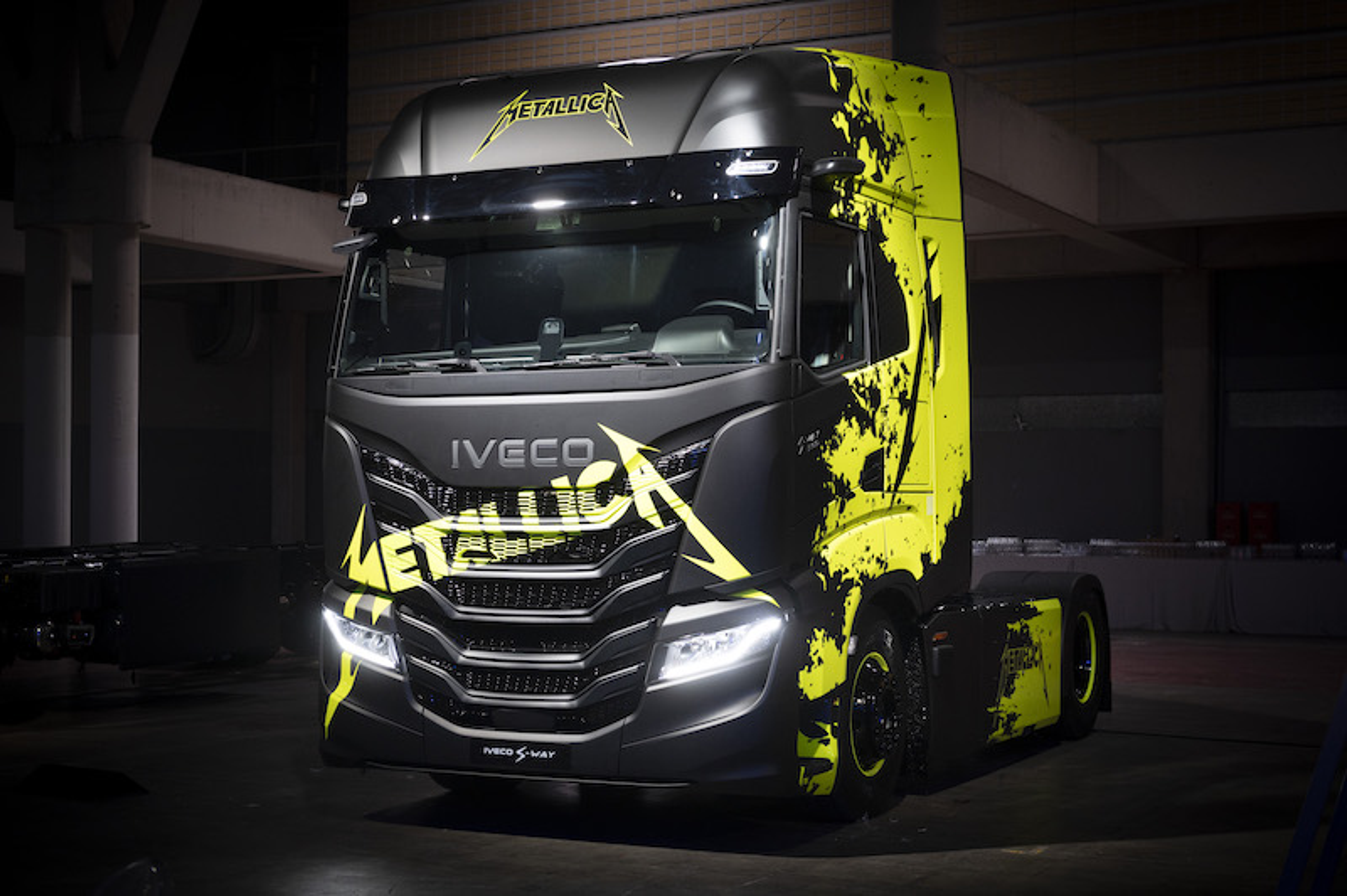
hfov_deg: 36.3
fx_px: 2056
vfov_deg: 24.6
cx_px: 674
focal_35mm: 55
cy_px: 448
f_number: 4.5
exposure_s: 1/125
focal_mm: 55
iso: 1600
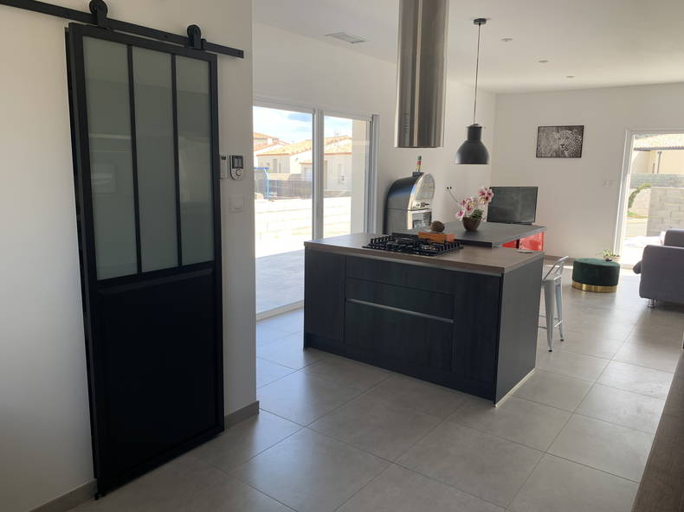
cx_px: 342
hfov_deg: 67.3
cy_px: 256
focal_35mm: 26
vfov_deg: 53.0
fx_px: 514
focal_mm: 4.25
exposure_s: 1/187
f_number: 1.8
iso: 25
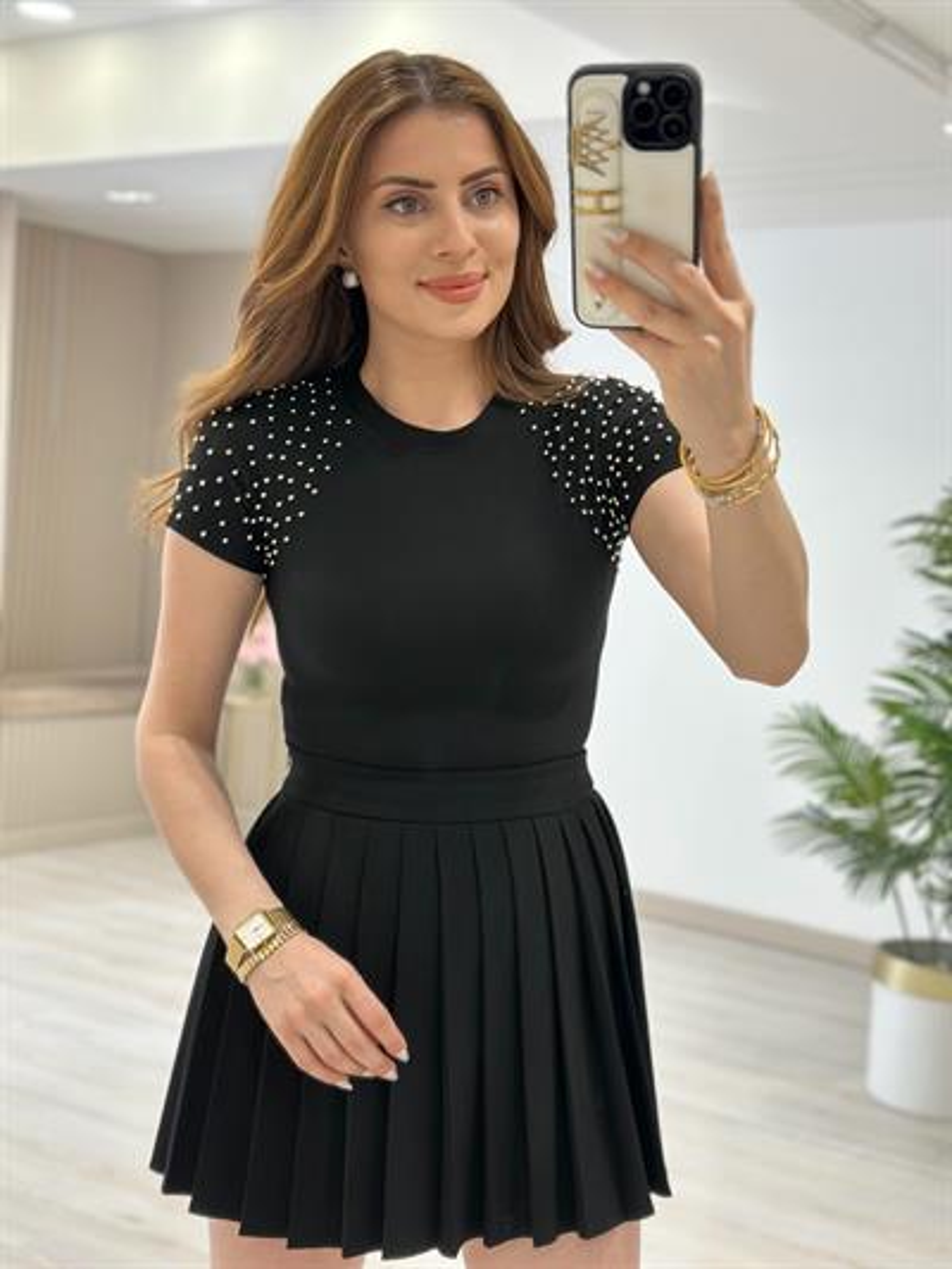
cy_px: 634
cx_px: 476
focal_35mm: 48
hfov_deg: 30.3
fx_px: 1759
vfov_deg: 39.6
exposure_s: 1/132
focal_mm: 6.86
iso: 80
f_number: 1.78
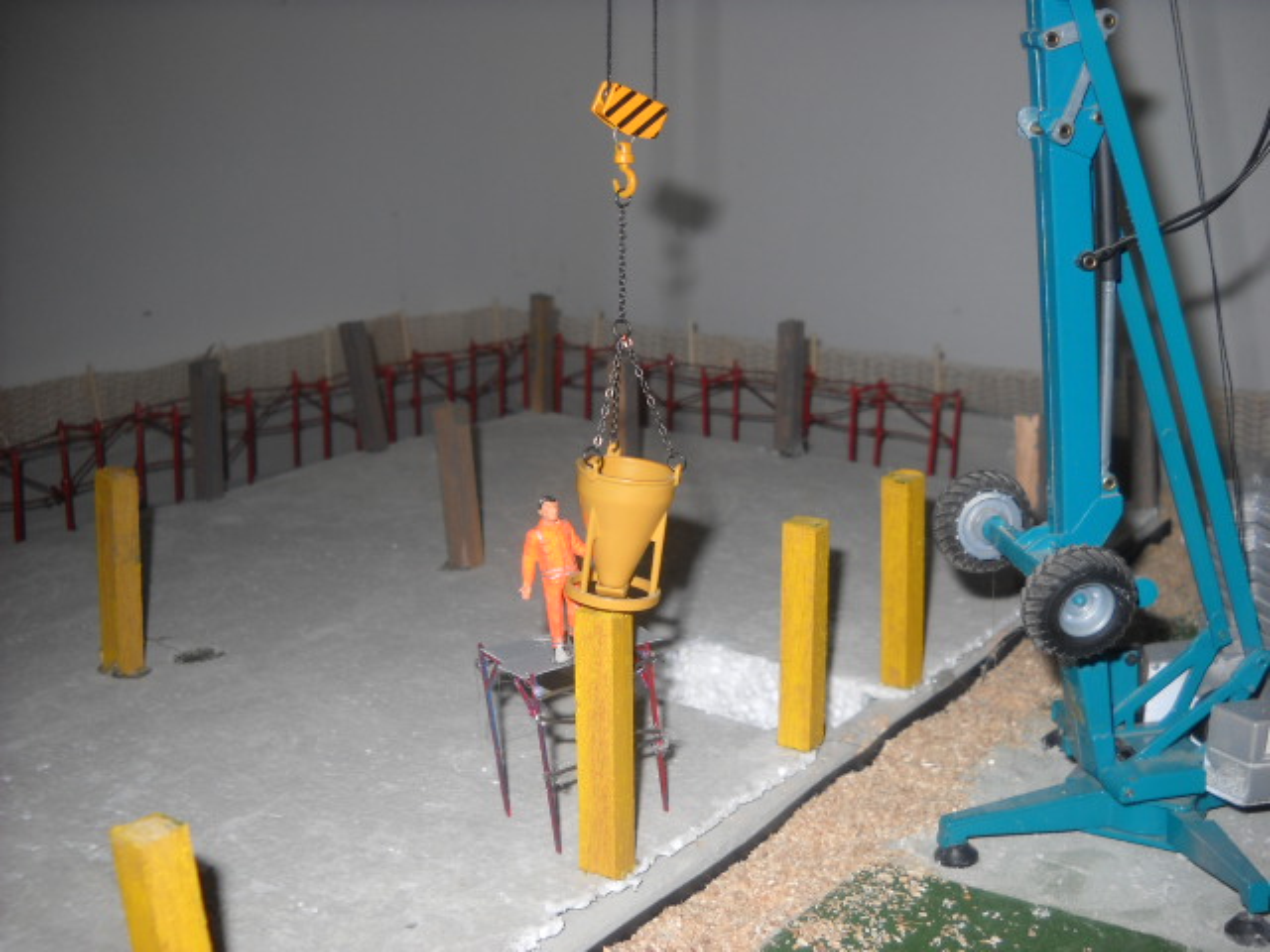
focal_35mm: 41
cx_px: 635
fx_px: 1504
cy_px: 476
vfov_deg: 35.1
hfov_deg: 45.8
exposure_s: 1/30
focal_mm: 6.72
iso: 64
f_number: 5.5
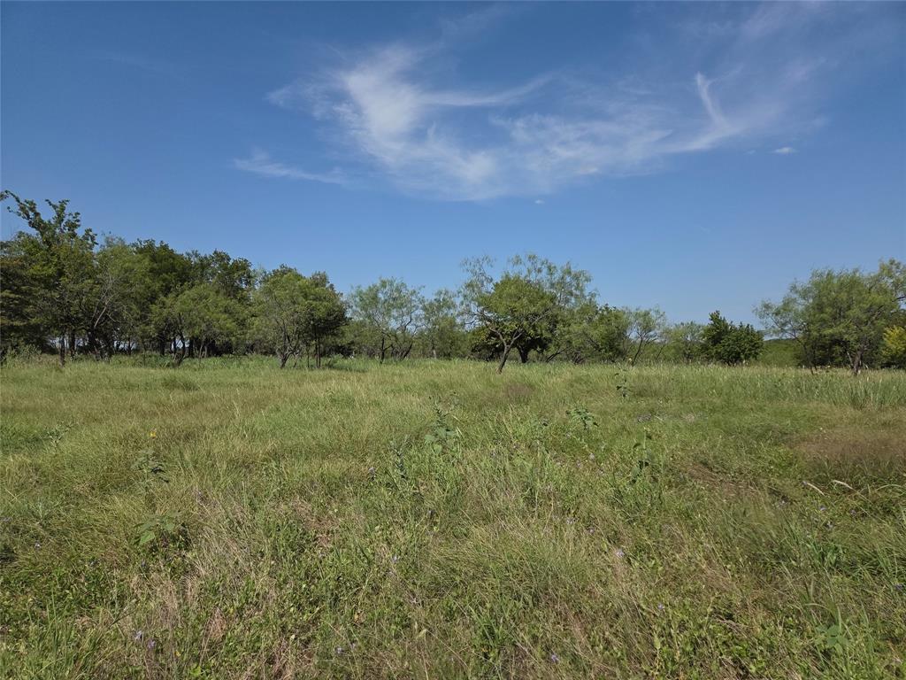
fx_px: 602
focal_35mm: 23
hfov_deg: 73.9
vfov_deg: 58.9
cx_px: 453
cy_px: 340
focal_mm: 5.4
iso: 80
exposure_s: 1/7891
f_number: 1.8
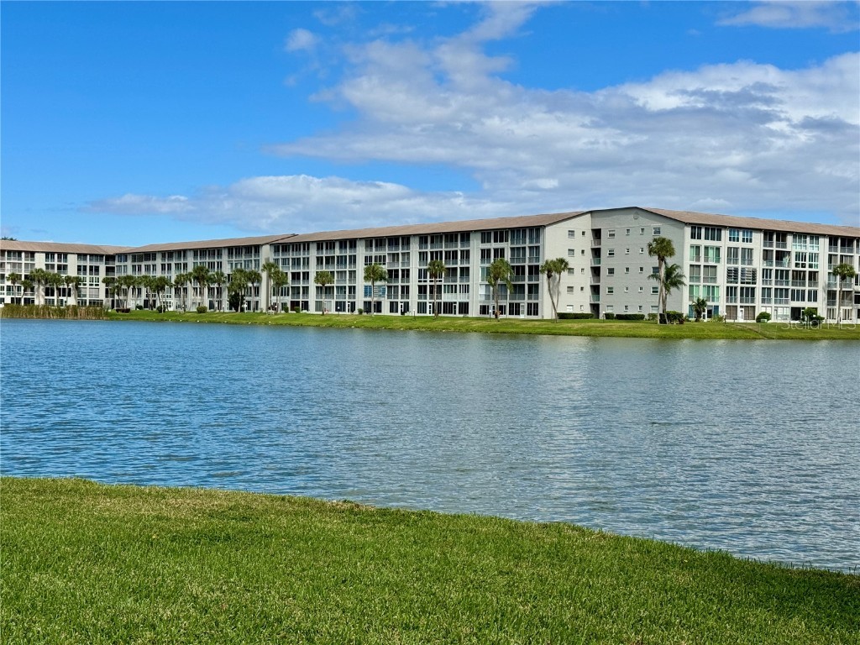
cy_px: 322
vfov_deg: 30.3
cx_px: 430
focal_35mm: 48
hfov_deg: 39.7
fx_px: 1193
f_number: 1.78
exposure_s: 1/7092
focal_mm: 6.76
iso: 64
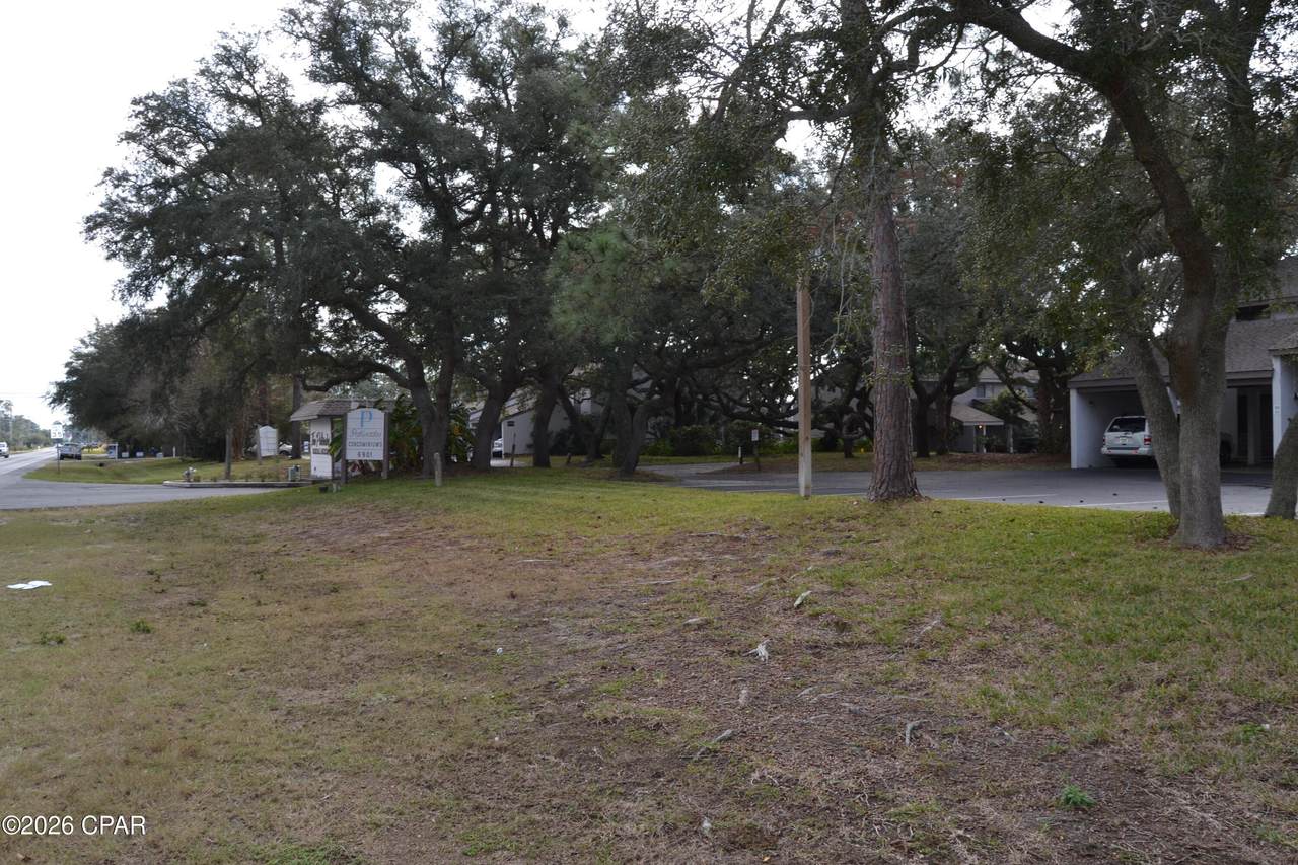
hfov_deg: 67.4
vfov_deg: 47.9
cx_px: 649
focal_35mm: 27
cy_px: 432
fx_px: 973
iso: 100
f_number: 8
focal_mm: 18
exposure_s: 1/100
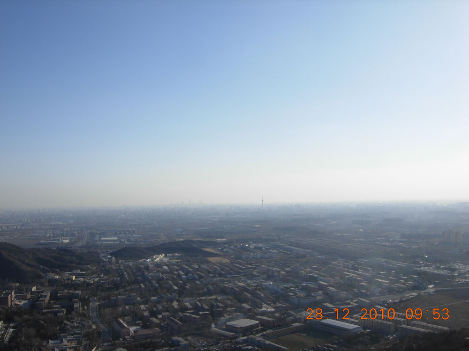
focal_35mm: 36
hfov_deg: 51.4
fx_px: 488
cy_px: 176
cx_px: 234
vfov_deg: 39.7
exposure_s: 1/443
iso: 50
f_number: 6.8
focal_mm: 7.5
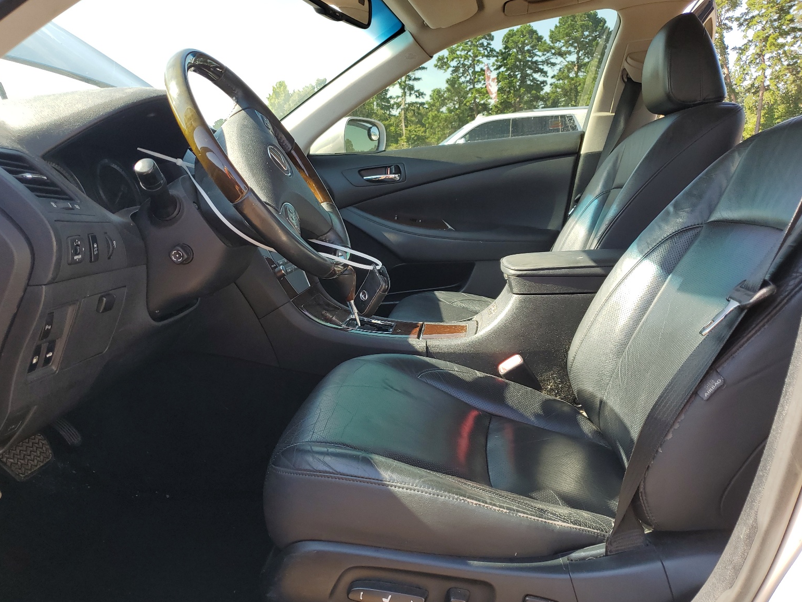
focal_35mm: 27
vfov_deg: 51.4
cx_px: 393
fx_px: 626
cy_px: 303
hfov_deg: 65.3
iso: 50
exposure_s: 1/435
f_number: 1.5
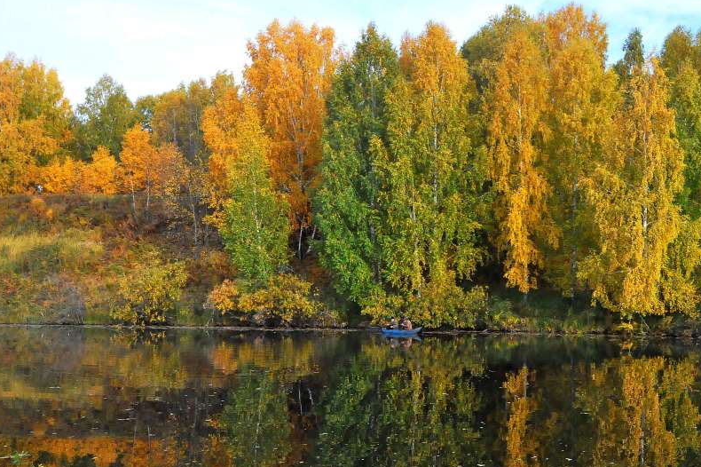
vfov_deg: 32.3
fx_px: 798
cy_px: 315
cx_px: 514
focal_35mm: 41
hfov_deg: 46.0
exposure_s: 1/400
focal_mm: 18
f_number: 10
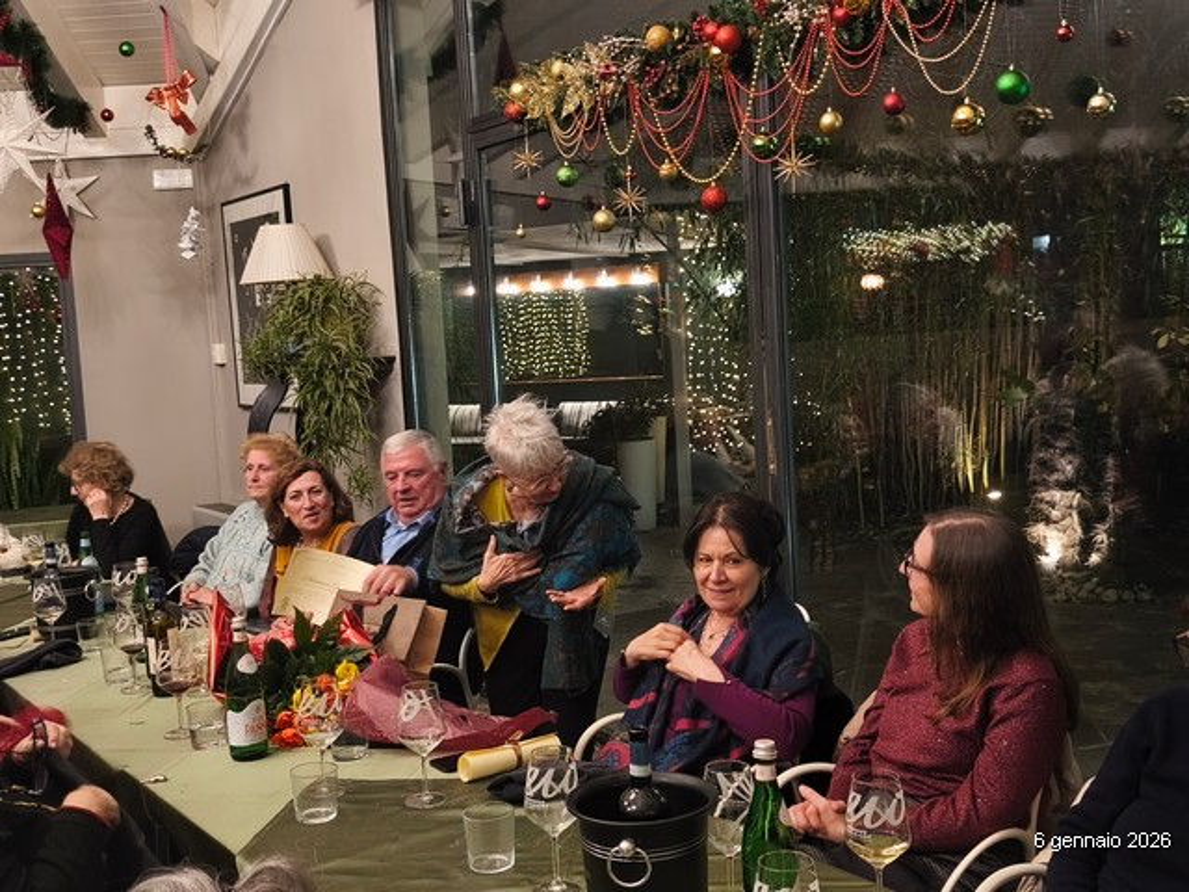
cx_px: 594
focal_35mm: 39
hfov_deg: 47.9
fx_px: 1340
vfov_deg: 36.8
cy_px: 446
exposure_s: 1/33.3
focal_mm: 6.18
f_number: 1.65
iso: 1000
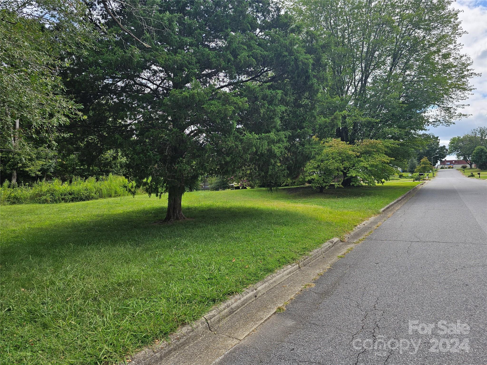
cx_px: 244
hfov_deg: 73.9
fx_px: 324
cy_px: 182
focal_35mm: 23
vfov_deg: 58.9
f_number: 1.7
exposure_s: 1/468
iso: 12
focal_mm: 6.3
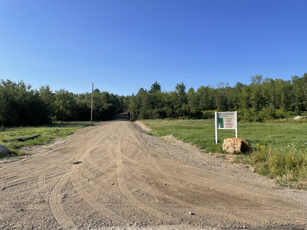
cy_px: 115
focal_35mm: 26
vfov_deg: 53.1
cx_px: 154
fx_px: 231
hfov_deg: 67.3
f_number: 1.6
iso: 32
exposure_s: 1/2959
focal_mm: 4.2
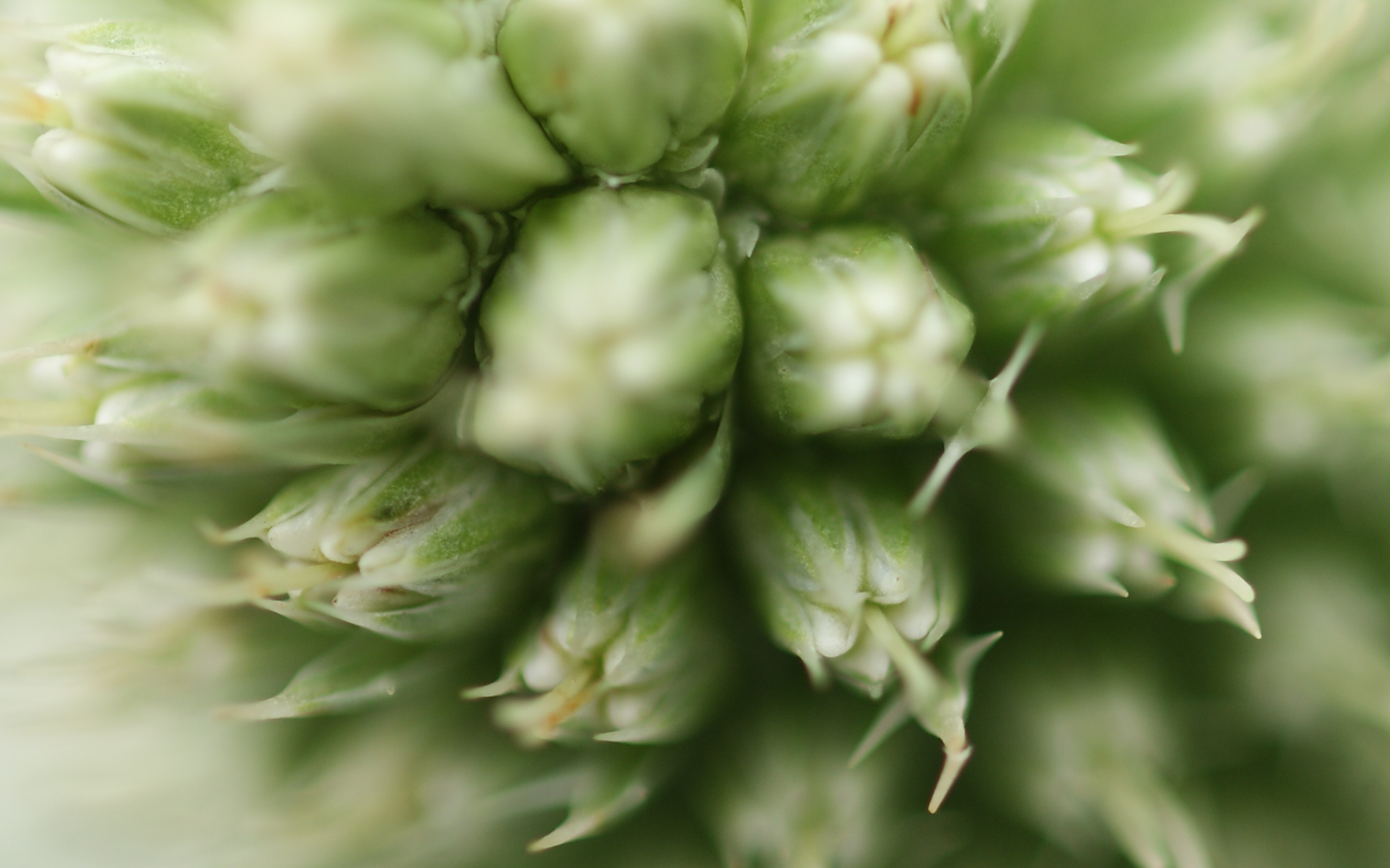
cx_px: 1131
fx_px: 7312
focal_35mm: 193
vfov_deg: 6.8
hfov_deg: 10.8
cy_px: 382
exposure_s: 1/100
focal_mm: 70
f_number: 2.8
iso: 100
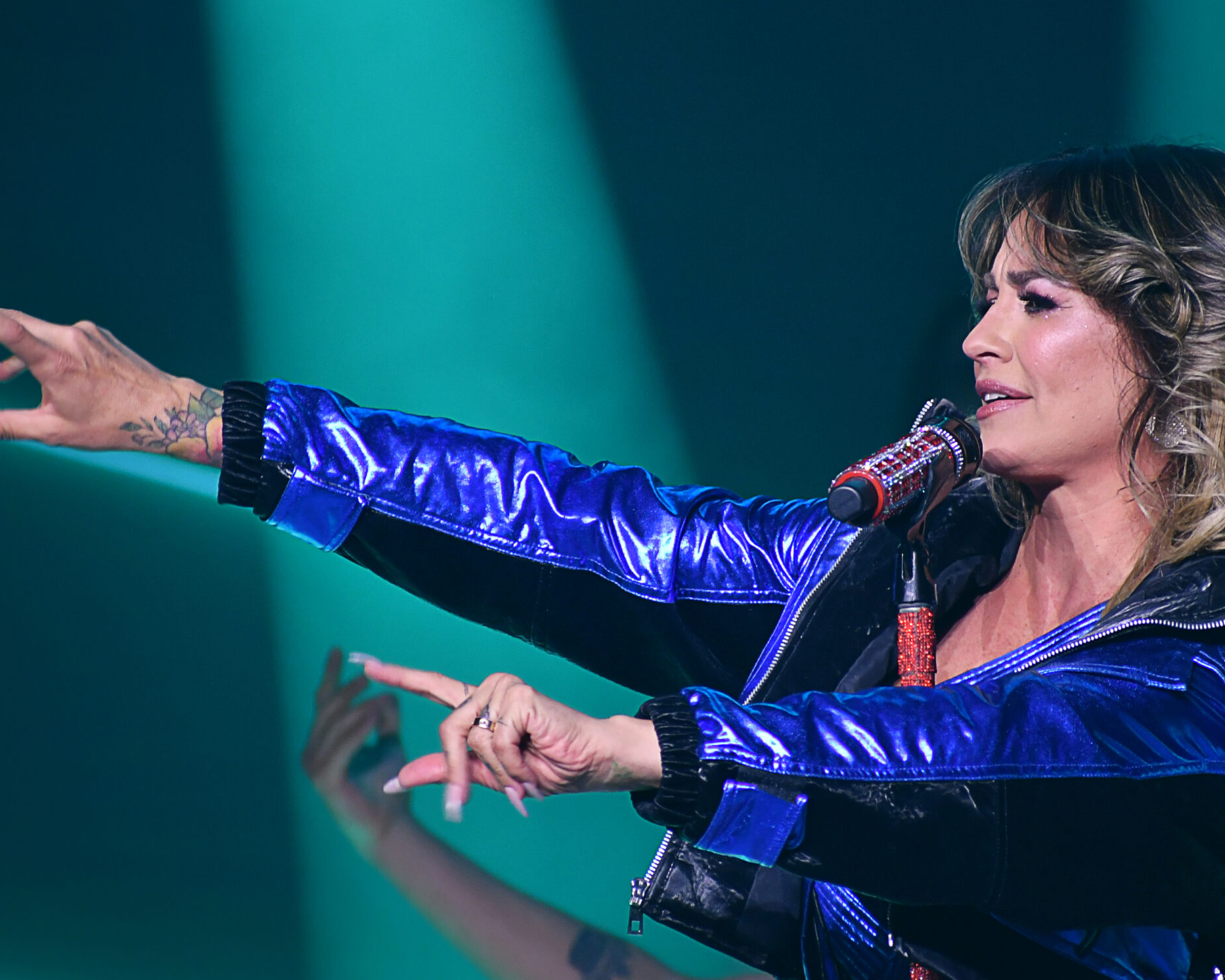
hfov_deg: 3.0
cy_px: 474
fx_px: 23348
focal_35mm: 644
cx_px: 717
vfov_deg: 2.4
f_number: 6
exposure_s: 1/125
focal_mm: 250
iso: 640
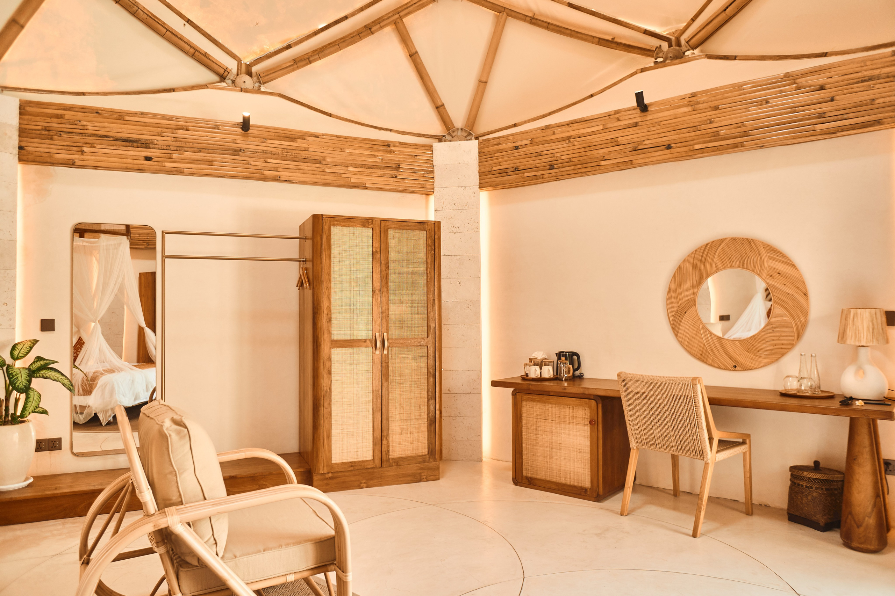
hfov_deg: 73.8
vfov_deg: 53.1
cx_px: 448
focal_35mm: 24
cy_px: 298
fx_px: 597
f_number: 3.5
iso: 250
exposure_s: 1/50
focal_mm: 16
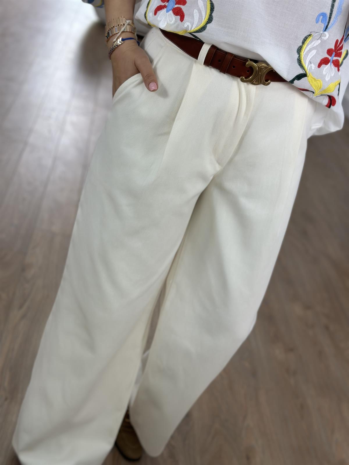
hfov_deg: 30.3
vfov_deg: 39.7
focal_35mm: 48
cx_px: 174
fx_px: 645
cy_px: 232
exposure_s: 1/375
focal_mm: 6.86
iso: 80
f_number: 1.78
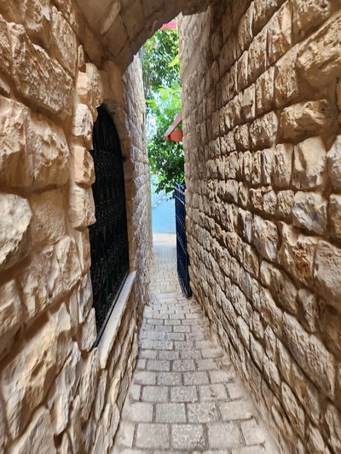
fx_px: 302
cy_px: 227
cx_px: 170
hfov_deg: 58.9
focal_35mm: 23
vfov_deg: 73.9
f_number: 1.8
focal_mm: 6.4
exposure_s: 1/100
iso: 320
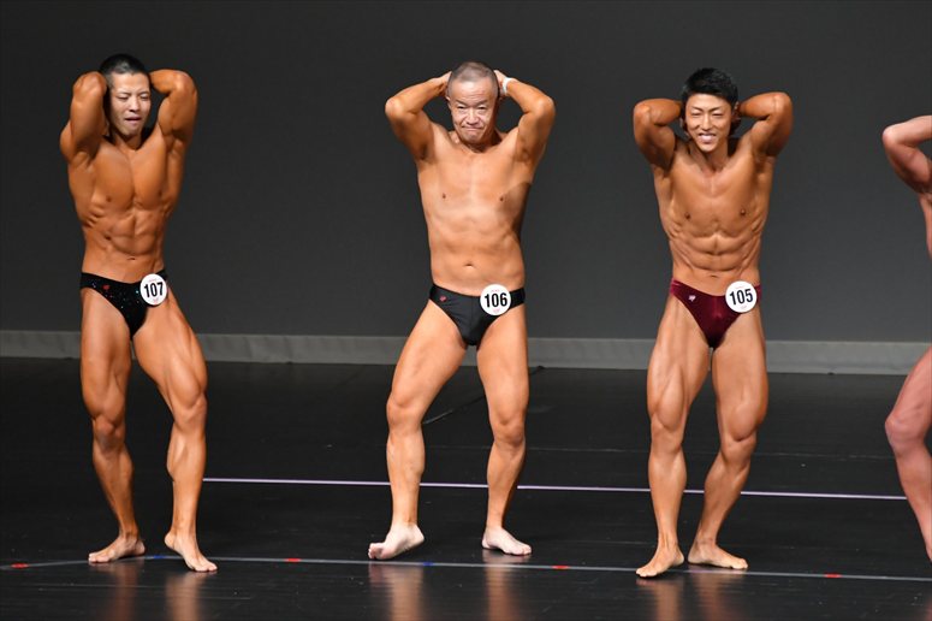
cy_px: 310
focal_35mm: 345
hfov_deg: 6.0
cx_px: 466
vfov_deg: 4.0
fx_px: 8927
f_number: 5.6
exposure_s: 1/400
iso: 4000
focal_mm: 230
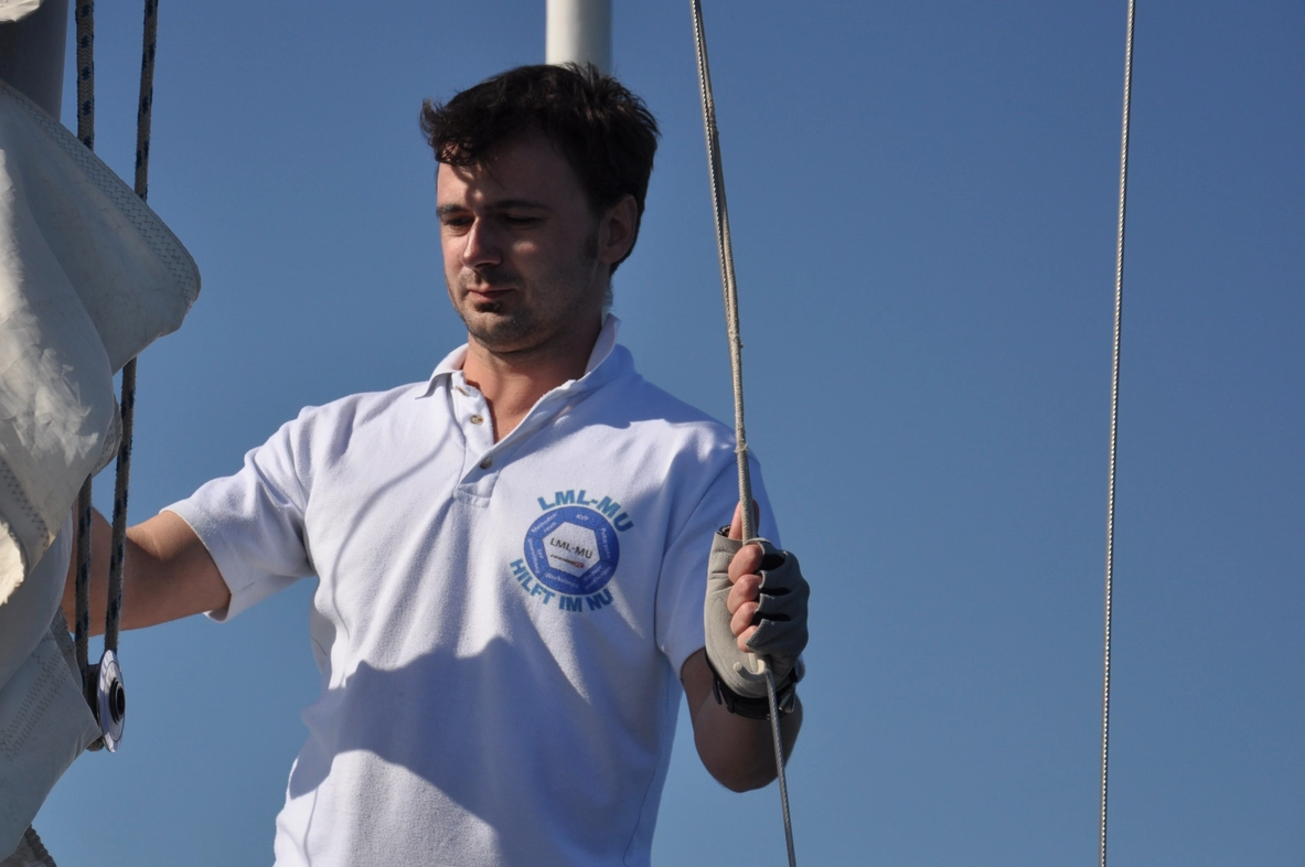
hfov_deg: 14.4
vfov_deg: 9.6
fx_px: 5165
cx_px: 518
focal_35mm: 143
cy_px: 415
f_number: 5.3
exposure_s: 1/2000
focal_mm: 75
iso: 200
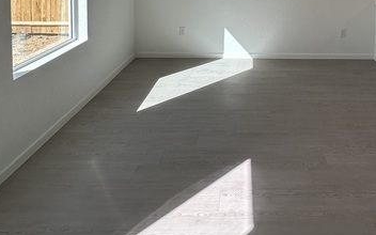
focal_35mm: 27
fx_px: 277
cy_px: -33
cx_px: 250
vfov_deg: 37.3
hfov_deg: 66.6
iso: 40
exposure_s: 1/288
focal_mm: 2.22
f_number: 2.2
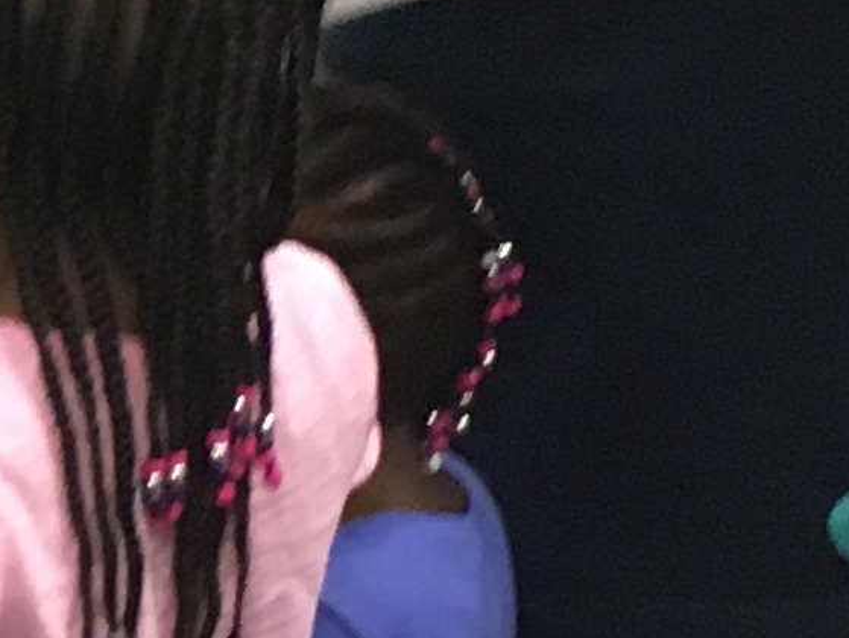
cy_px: 47
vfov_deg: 7.1
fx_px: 5129
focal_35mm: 209
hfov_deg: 8.8
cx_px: -960
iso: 125
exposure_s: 1/30
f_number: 2.2
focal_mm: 4.15
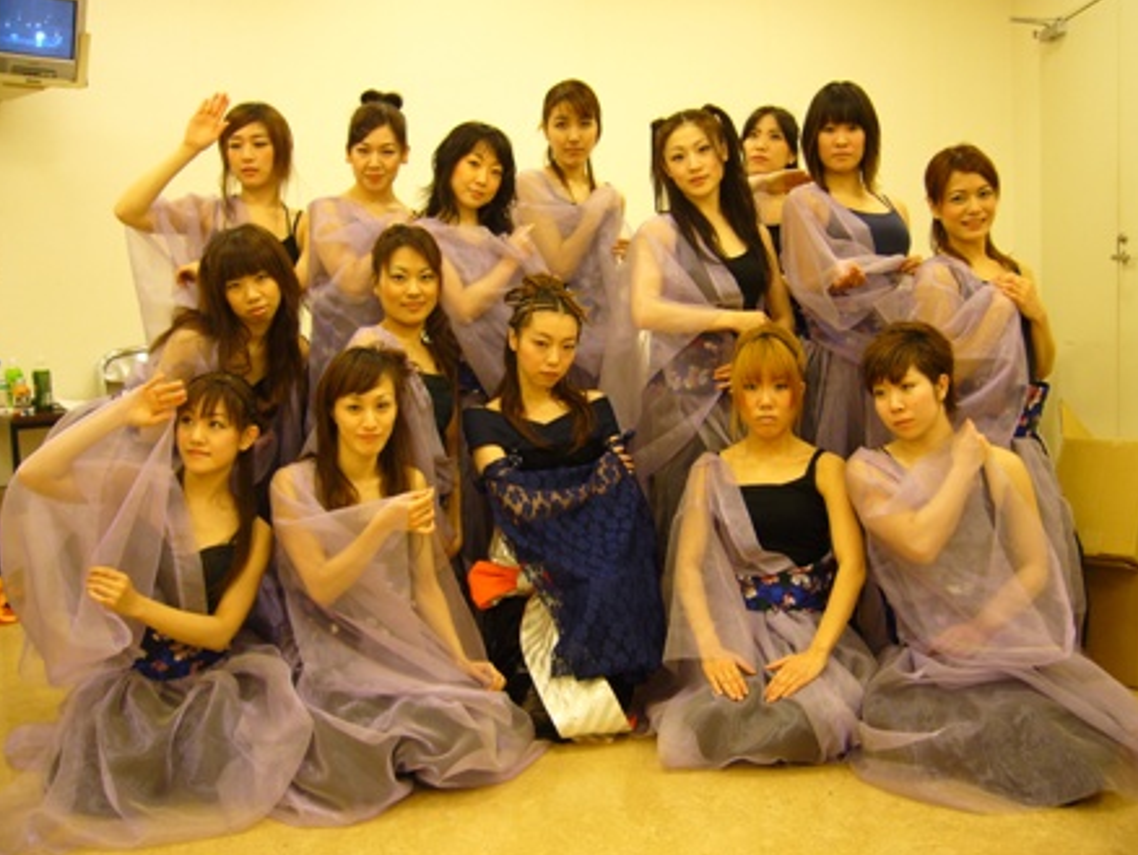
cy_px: 434
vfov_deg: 39.7
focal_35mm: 36
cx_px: 568
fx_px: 1184
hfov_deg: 51.3
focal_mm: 5.8
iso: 100
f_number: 2.8
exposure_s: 1/15
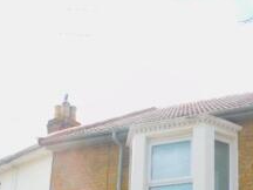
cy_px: 214
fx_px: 453
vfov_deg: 22.2
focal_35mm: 62
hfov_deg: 31.0
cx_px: 165
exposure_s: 1/640
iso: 125
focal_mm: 4
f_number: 3
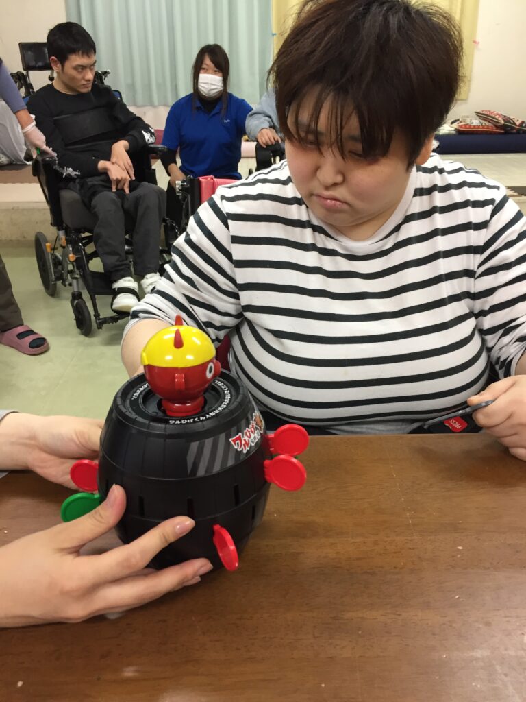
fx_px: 588
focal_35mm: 29
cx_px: 263
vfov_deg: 61.7
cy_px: 351
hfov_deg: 48.2
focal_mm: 4.15
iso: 100
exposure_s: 1/30
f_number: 2.2
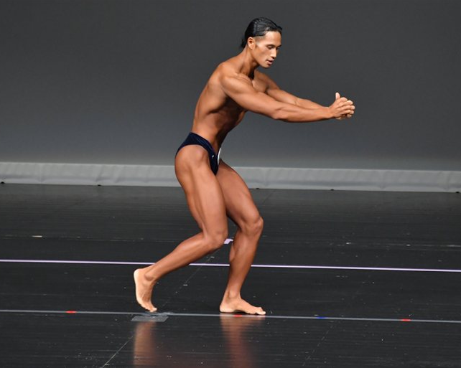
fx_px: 5796
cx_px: 233
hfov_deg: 4.6
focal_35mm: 425
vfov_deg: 3.6
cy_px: 184
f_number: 5.6
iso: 4000
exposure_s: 1/400
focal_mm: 250
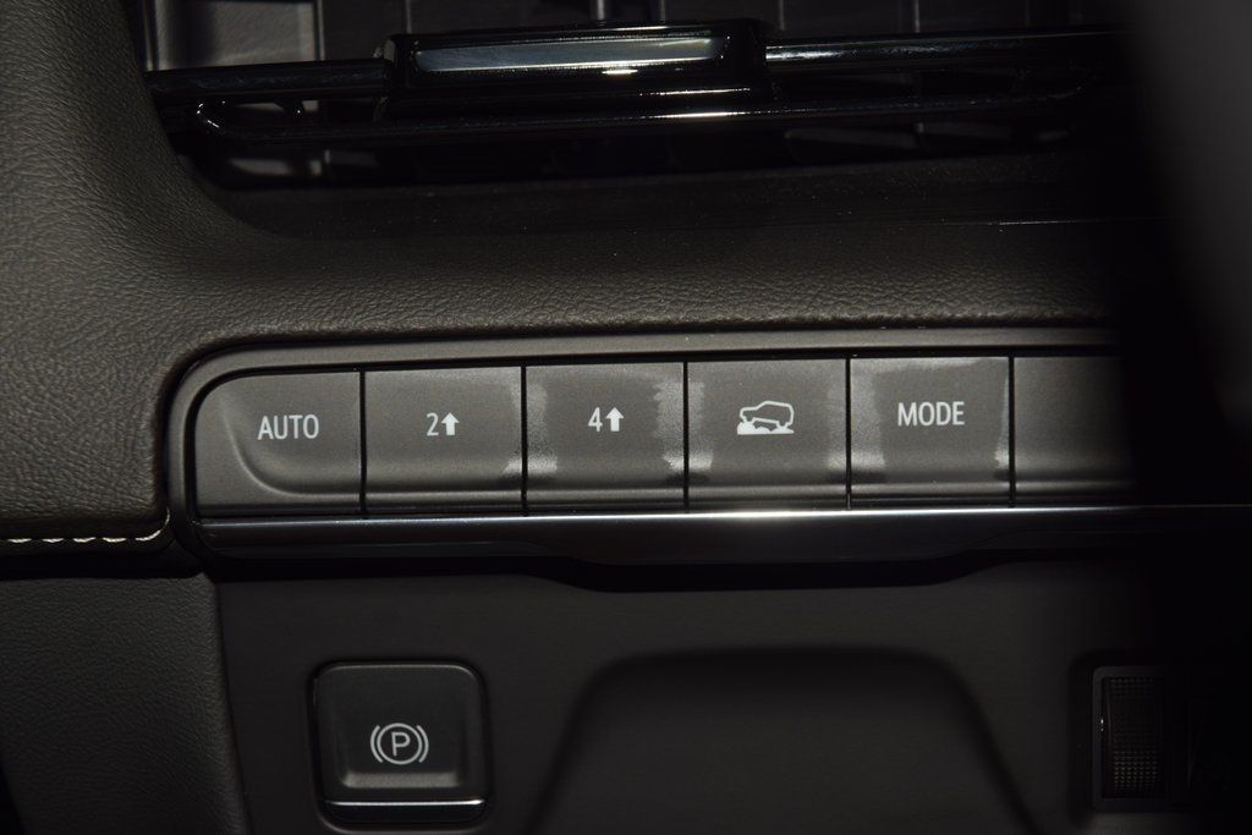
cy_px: 418
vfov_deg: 13.0
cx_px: 626
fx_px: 3652
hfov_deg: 19.5
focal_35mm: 105
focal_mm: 70
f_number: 8
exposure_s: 1/125
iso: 100
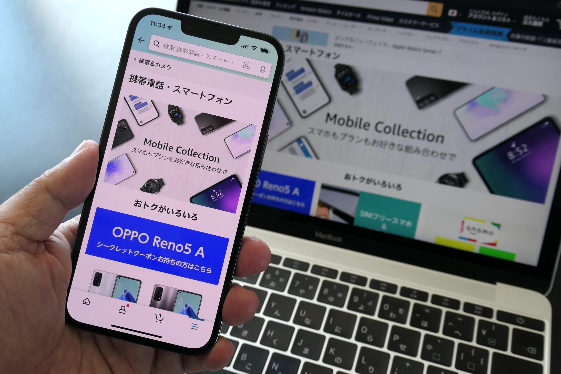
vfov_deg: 37.8
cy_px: 187
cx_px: 280
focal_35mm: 35
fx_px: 545
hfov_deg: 54.4
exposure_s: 1/100
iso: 200
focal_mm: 12.8
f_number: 3.7
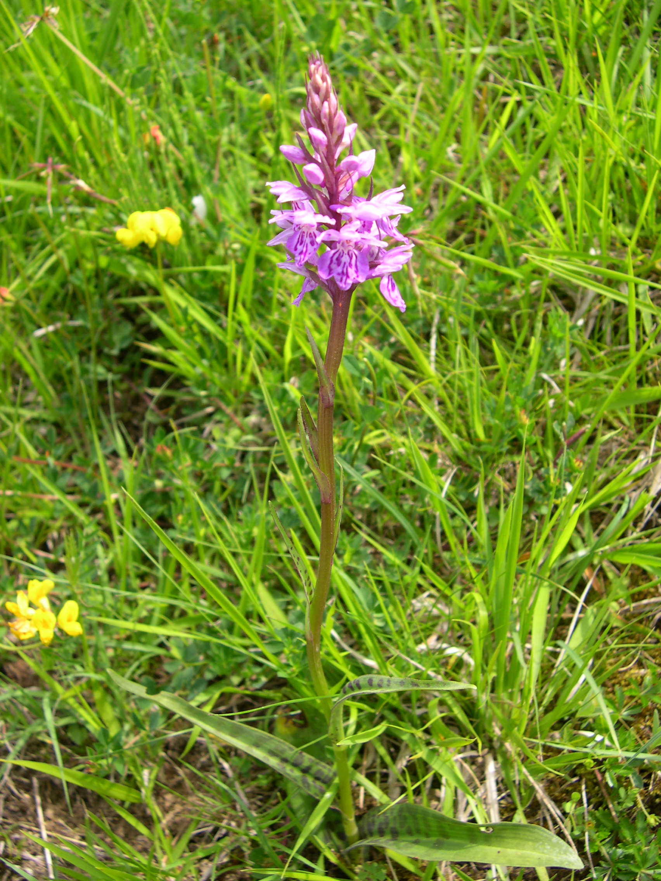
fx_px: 967
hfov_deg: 37.7
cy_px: 440
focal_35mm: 38
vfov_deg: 49.0
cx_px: 330
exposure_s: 1/248
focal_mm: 8
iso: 100
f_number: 2.8
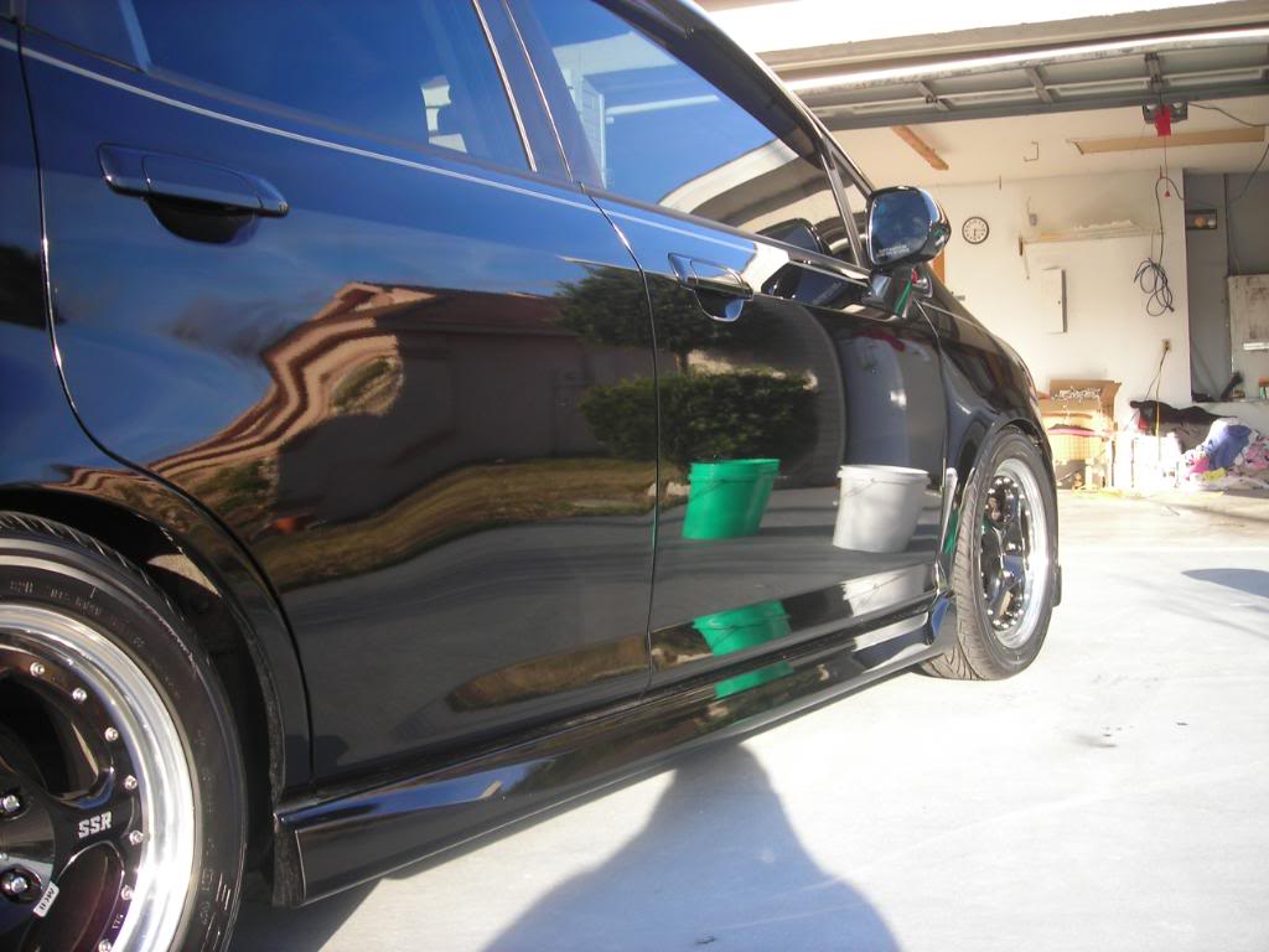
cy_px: 476
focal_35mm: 38
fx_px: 1393
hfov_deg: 49.0
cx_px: 634
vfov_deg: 37.7
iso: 50
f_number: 3.2
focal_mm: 6.3
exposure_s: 1/93.8
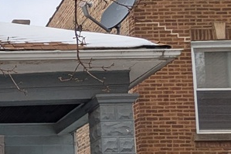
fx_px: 513
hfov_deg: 20.4
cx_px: -145
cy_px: 193
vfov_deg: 16.2
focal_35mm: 80
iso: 47
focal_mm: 2.35
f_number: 2.2
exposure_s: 1/1239
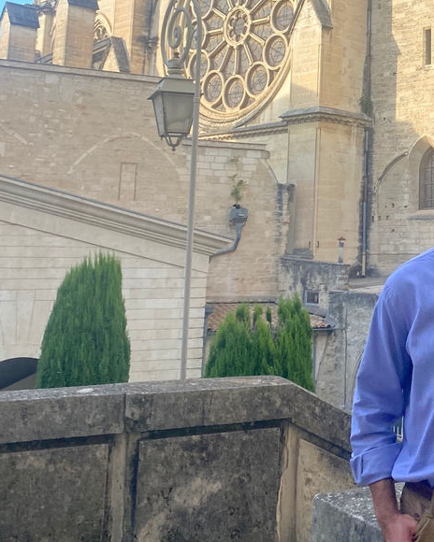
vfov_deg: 32.4
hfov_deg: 25.8
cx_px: 431
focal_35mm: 56
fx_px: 899
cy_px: 89
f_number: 1.8
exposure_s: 1/965
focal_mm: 4.25
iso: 32
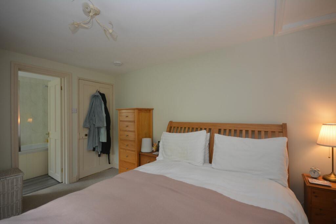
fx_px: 140
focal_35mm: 15
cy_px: 112
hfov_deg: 100.4
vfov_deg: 77.3
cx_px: 168
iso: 400
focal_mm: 10
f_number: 4
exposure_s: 1/60
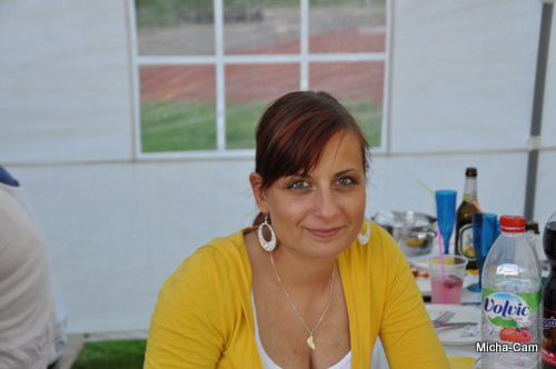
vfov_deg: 18.9
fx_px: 1111
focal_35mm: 72
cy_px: 184
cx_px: 278
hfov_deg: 28.1
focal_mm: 48
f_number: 5.6
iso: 280
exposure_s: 1/125
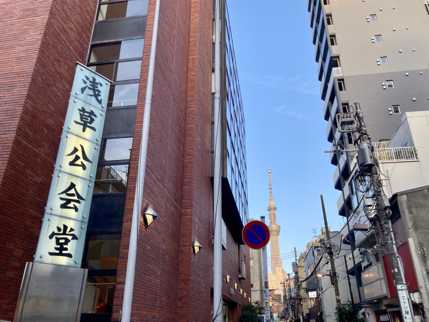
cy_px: 161
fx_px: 347
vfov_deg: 49.7
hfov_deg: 63.4
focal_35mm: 28
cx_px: 214
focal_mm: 3.99
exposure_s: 1/120
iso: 32
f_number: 1.8
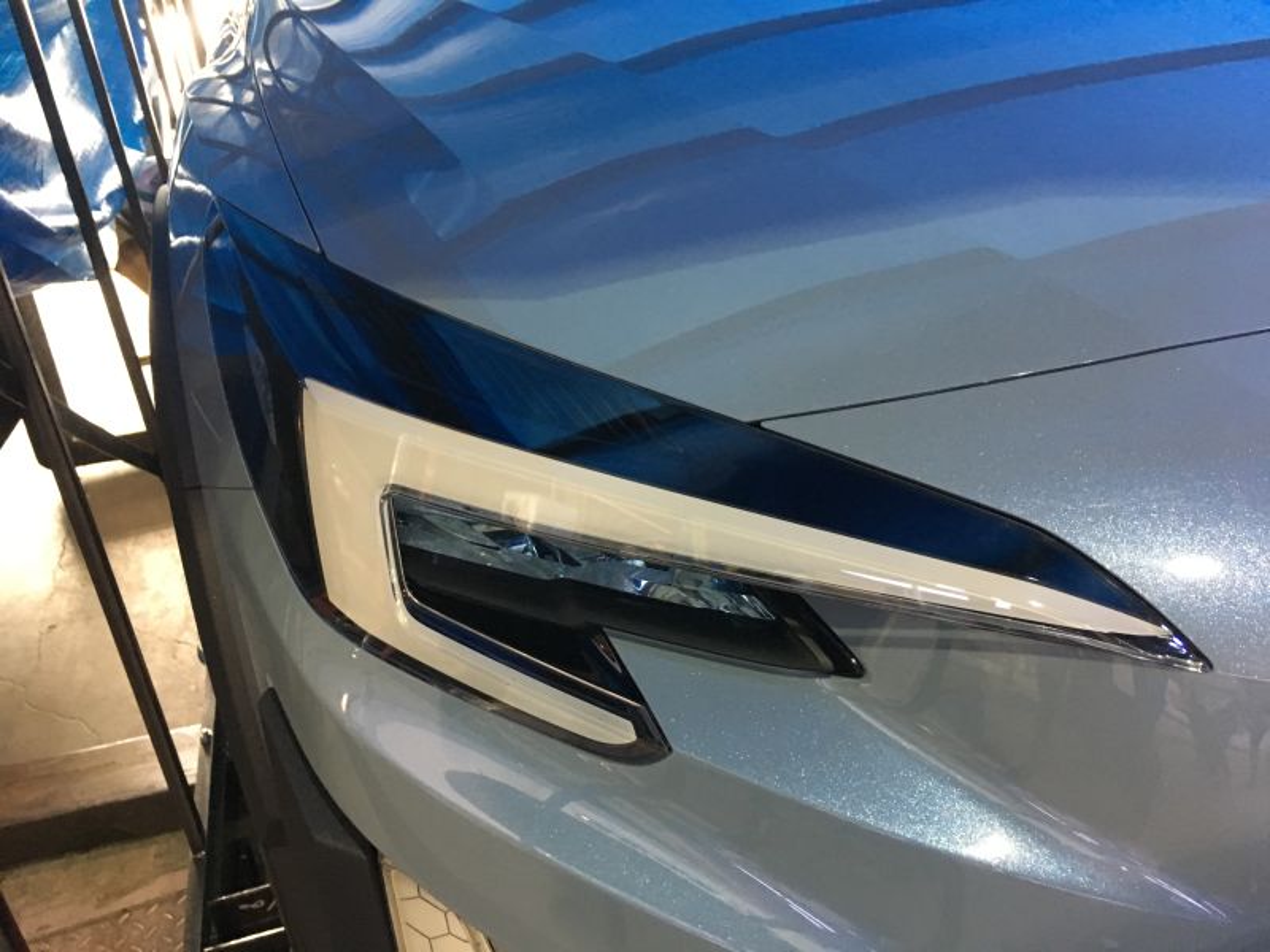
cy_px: 476
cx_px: 635
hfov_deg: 61.7
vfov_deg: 48.2
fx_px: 1064
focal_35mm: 29
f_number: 2.2
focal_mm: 4.15
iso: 200
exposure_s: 1/17
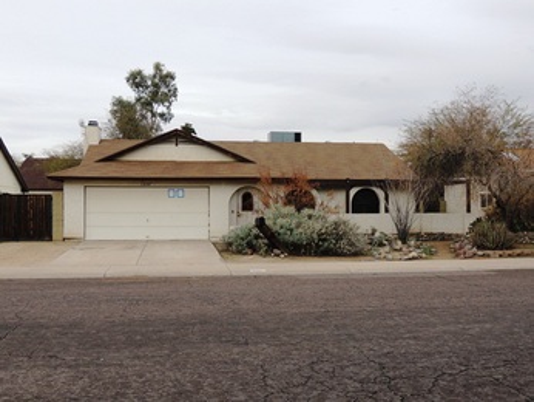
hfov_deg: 46.8
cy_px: 201
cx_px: 267
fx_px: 617
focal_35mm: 40
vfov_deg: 36.0
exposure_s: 1/640
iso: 100
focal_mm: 7.1
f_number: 3.3
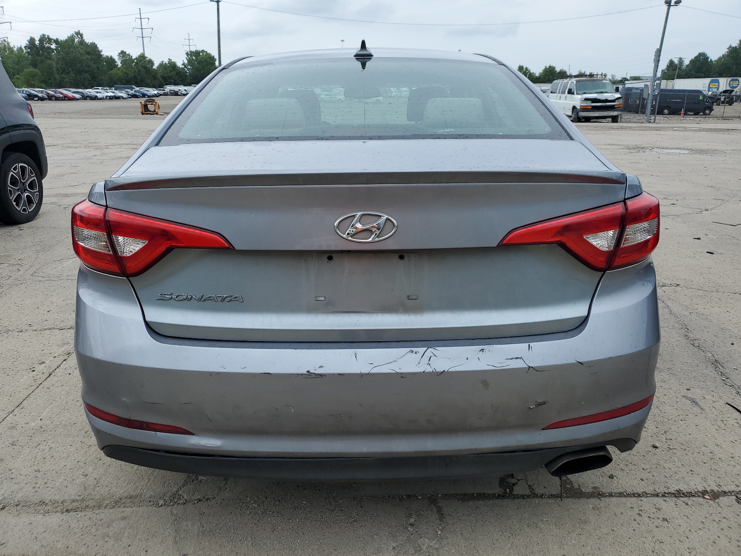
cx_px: 370
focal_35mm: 26
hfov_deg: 67.3
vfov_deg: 53.1
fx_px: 557
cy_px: 278
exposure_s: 1/1667
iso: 50
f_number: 1.5
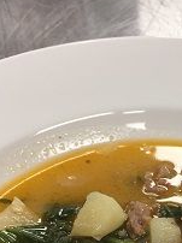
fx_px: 471
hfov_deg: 21.1
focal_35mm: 67
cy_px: 269
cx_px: 187
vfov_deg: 26.6
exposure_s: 1/30
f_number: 2.2
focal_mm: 4.15
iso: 50
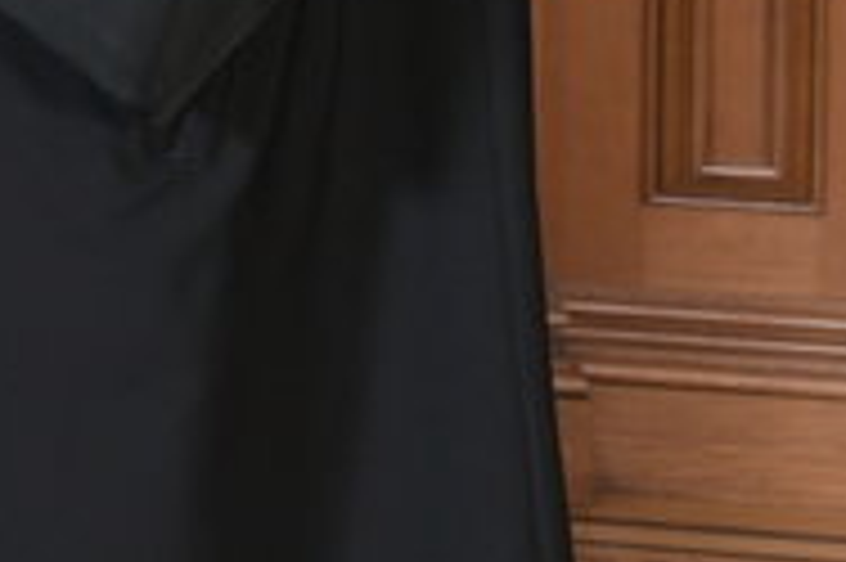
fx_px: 3968
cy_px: -582
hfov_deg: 10.3
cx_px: -1278
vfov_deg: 7.7
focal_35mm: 169
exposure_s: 1/100
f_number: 7.1
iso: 1600
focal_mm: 31
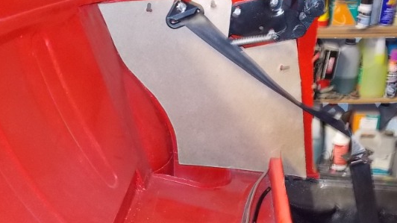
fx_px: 400
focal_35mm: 38
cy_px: 116
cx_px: 213
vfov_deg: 31.2
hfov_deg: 52.7
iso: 400
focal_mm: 4.1
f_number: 3.3
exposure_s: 1/4
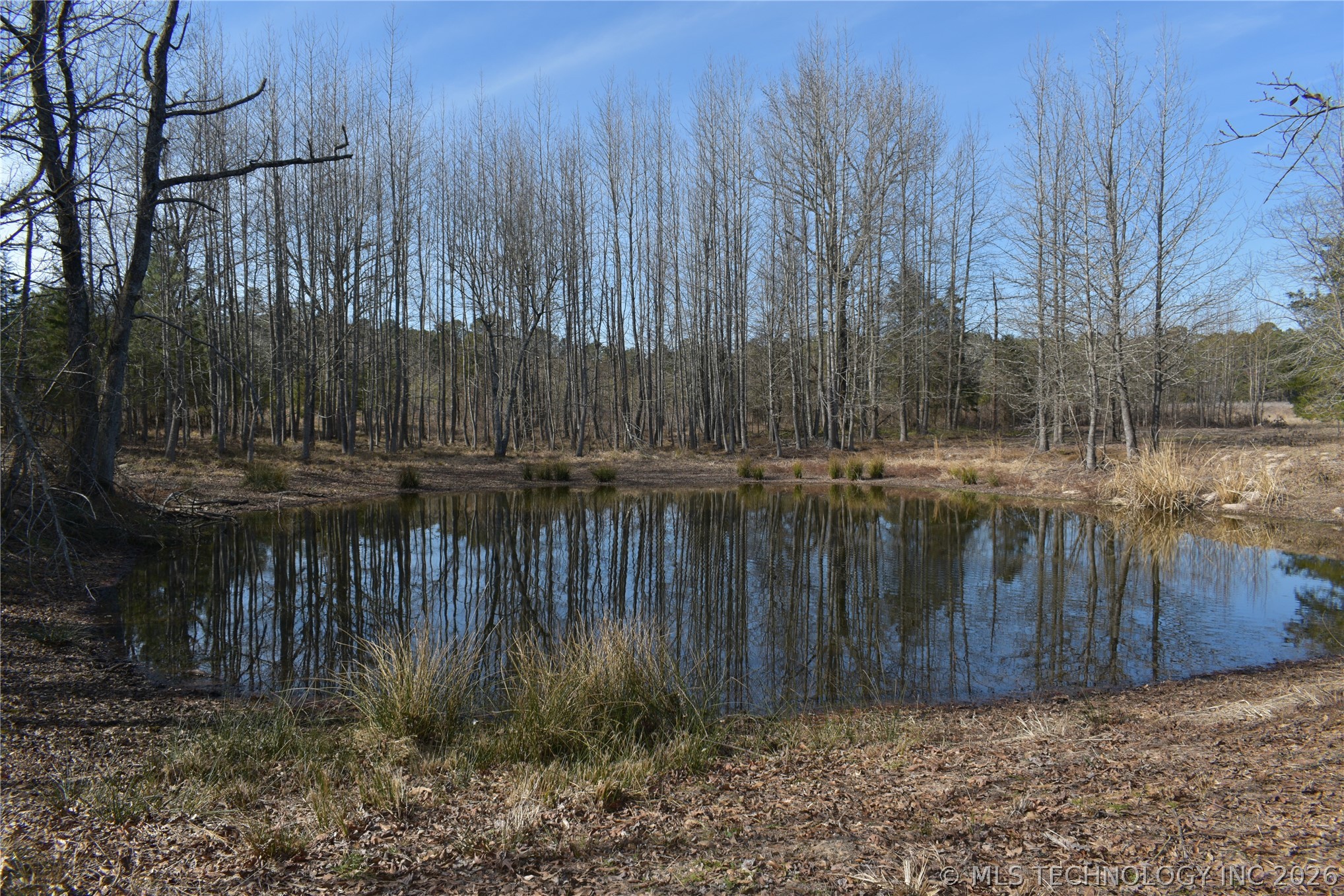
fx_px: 1008
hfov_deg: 67.4
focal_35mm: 27
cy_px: 448
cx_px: 672
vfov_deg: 47.9
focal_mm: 18
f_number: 8
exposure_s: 1/200
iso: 100
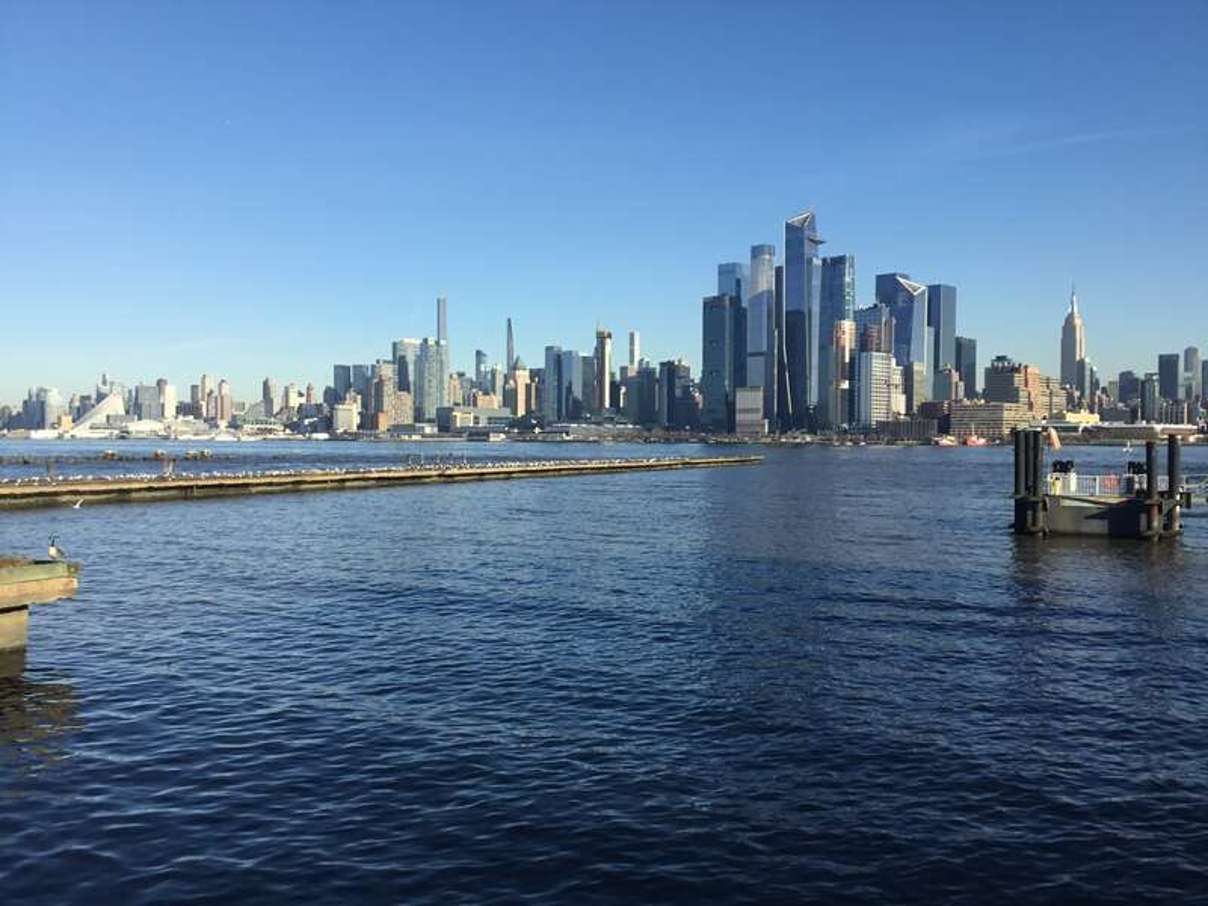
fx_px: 1082
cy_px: 453
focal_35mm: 31
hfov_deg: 58.4
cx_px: 604
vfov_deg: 45.4
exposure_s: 1/1101
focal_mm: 3.3
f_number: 2.4
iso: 25
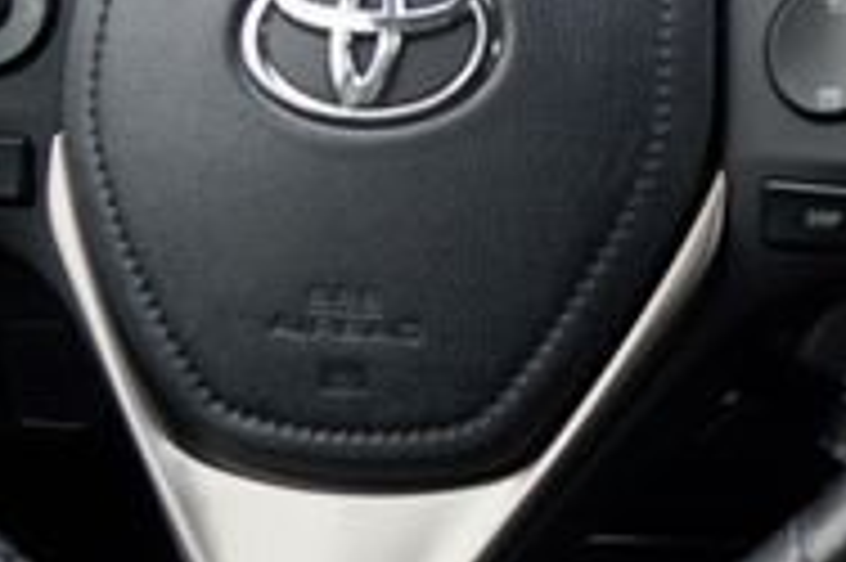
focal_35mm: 131
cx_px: 1822
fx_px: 3076
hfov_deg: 13.0
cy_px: 16
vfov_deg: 10.4
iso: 100
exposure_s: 1/50
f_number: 3.5
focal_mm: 24
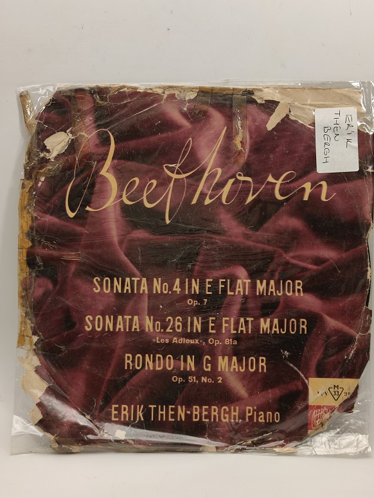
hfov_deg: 29.7
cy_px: 245
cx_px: 188
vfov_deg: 38.9
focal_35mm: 49
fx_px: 706
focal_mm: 6.72
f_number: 1.69
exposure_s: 1/60
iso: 242
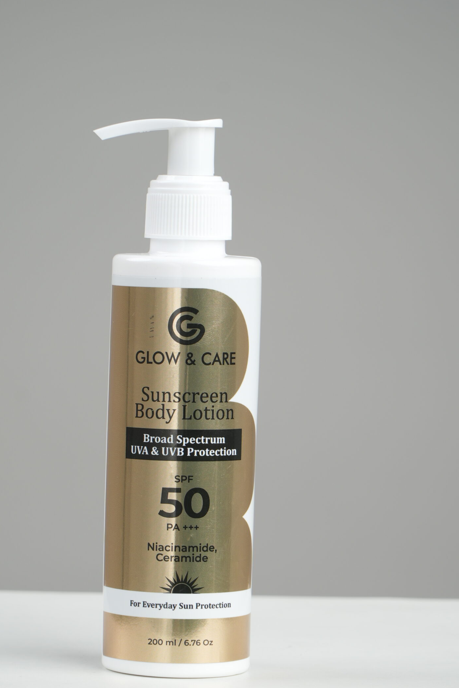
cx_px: 200
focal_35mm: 192
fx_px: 3670
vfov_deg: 10.7
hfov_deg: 7.2
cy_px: 409
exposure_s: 1/100
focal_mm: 105
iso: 160
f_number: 8
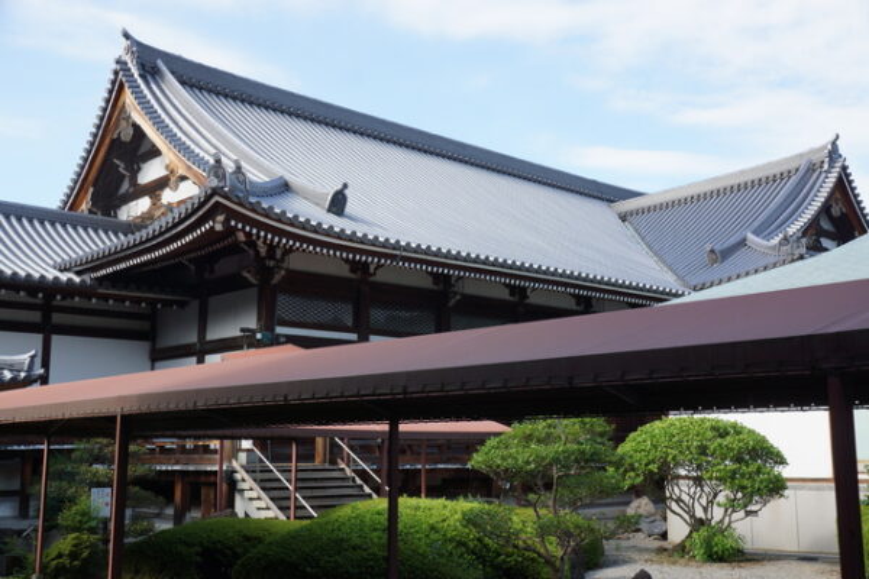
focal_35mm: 39
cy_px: 290
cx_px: 434
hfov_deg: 49.6
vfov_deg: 34.2
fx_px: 941
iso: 100
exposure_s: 1/125
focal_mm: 26
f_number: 6.3
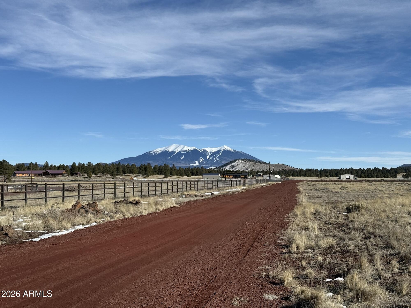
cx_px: 206
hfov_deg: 39.7
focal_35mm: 48
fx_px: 570
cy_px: 154
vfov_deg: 30.3
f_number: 1.78
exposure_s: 1/8772
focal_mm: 6.76
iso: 80
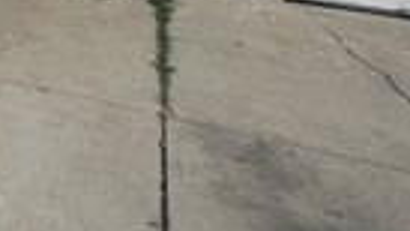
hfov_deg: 23.4
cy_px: -213
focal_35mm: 66
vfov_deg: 15.2
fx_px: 717
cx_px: -251
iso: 32
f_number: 1.8
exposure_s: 1/475
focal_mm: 1.57
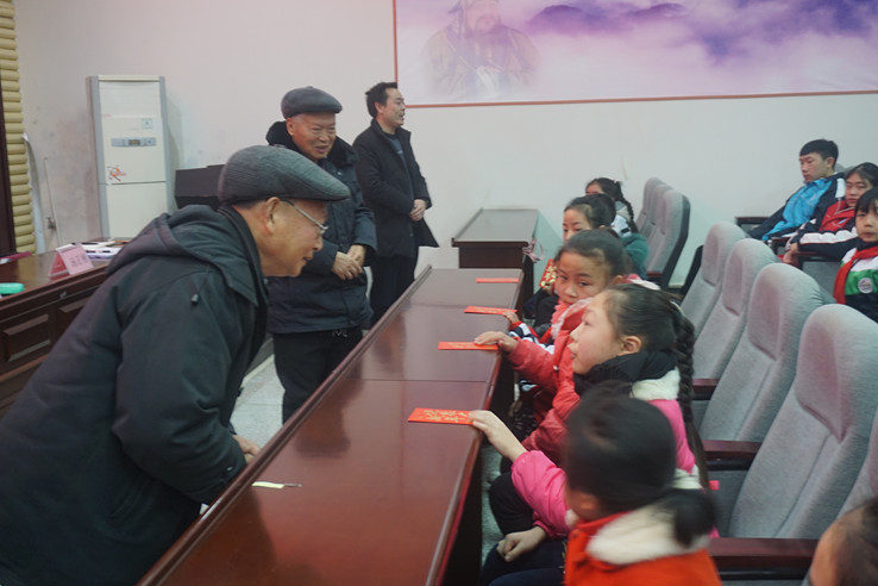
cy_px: 288
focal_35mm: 39
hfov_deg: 49.5
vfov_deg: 34.2
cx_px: 428
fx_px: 951
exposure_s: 1/15
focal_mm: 24
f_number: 4.5
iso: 500
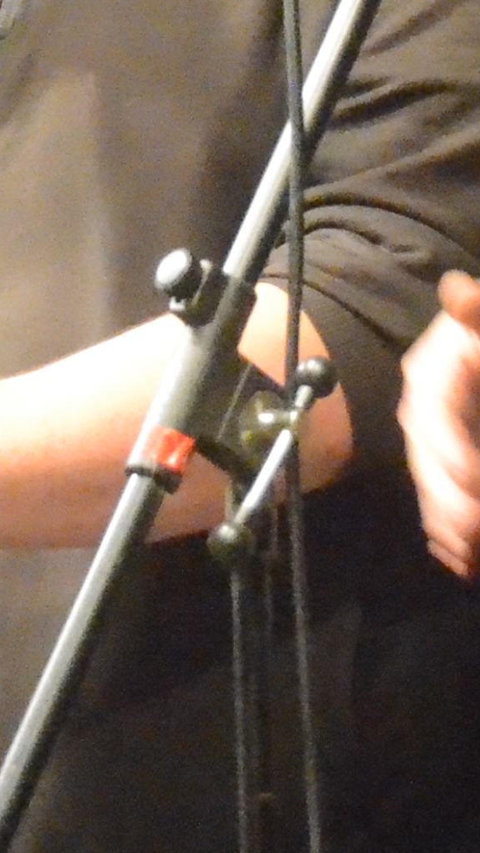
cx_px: 294
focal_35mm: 303
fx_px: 6854
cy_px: -168
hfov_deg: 4.0
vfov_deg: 7.1
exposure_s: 1/125
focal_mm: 40
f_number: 5.6
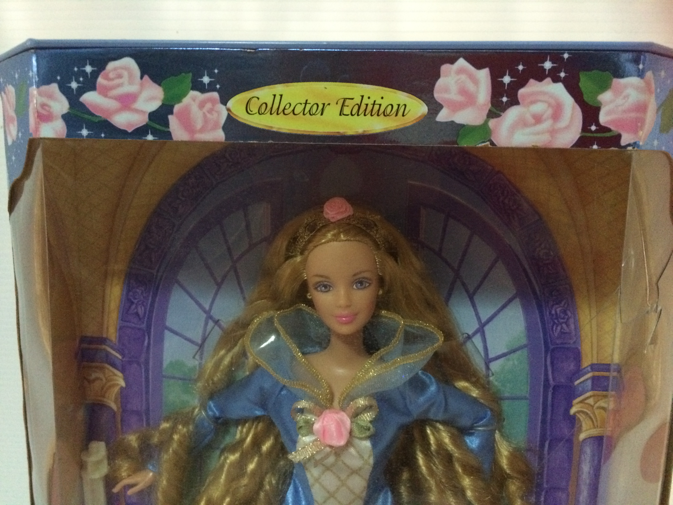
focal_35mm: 29
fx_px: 564
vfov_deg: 48.2
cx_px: 336
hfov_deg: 61.7
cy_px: 252
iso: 500
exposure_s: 1/17
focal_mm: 4.15
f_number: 2.2
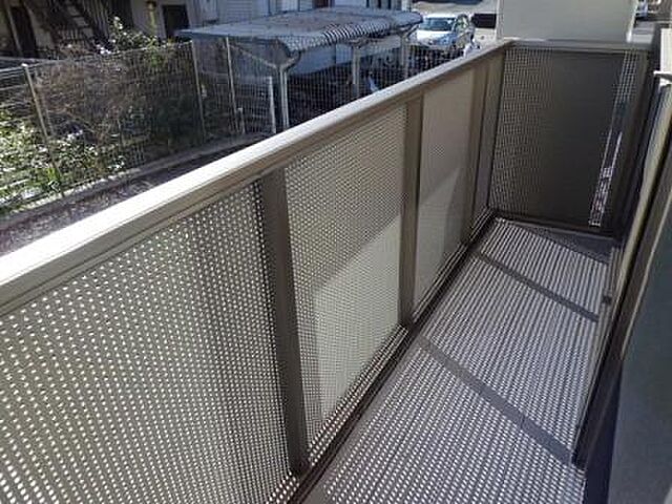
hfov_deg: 67.3
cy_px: 252
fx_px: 505
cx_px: 336
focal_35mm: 26
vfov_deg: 53.1
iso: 100
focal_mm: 4.7
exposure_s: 1/100
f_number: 7.9
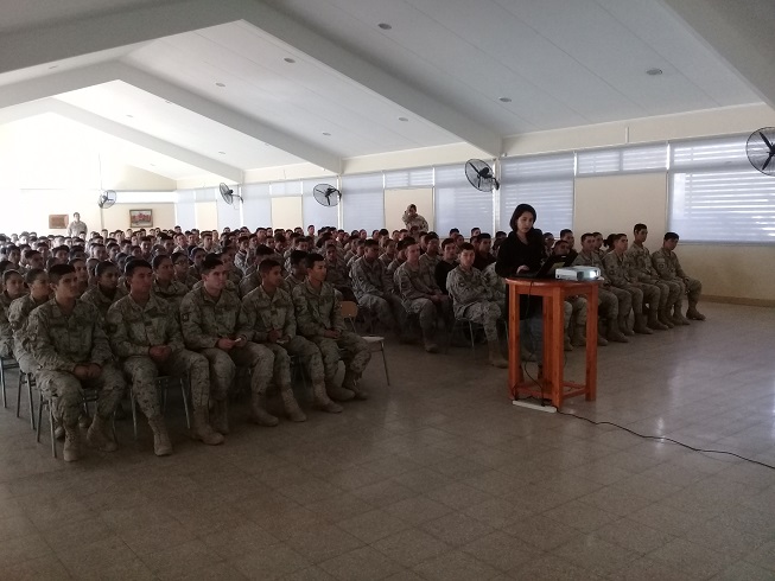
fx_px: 694
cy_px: 290
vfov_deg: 45.5
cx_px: 388
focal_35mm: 31
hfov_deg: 58.3
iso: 200
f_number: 2.2
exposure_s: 1/25
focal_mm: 3.3
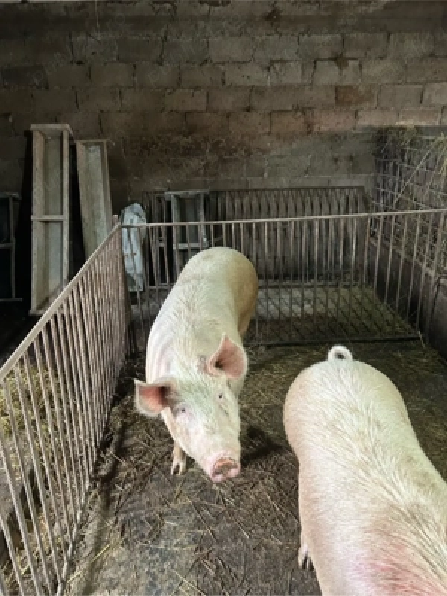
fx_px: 448
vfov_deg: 67.3
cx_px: 224
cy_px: 298
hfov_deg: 53.1
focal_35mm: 26
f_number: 1.5
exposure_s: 1/33
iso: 400
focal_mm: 5.7
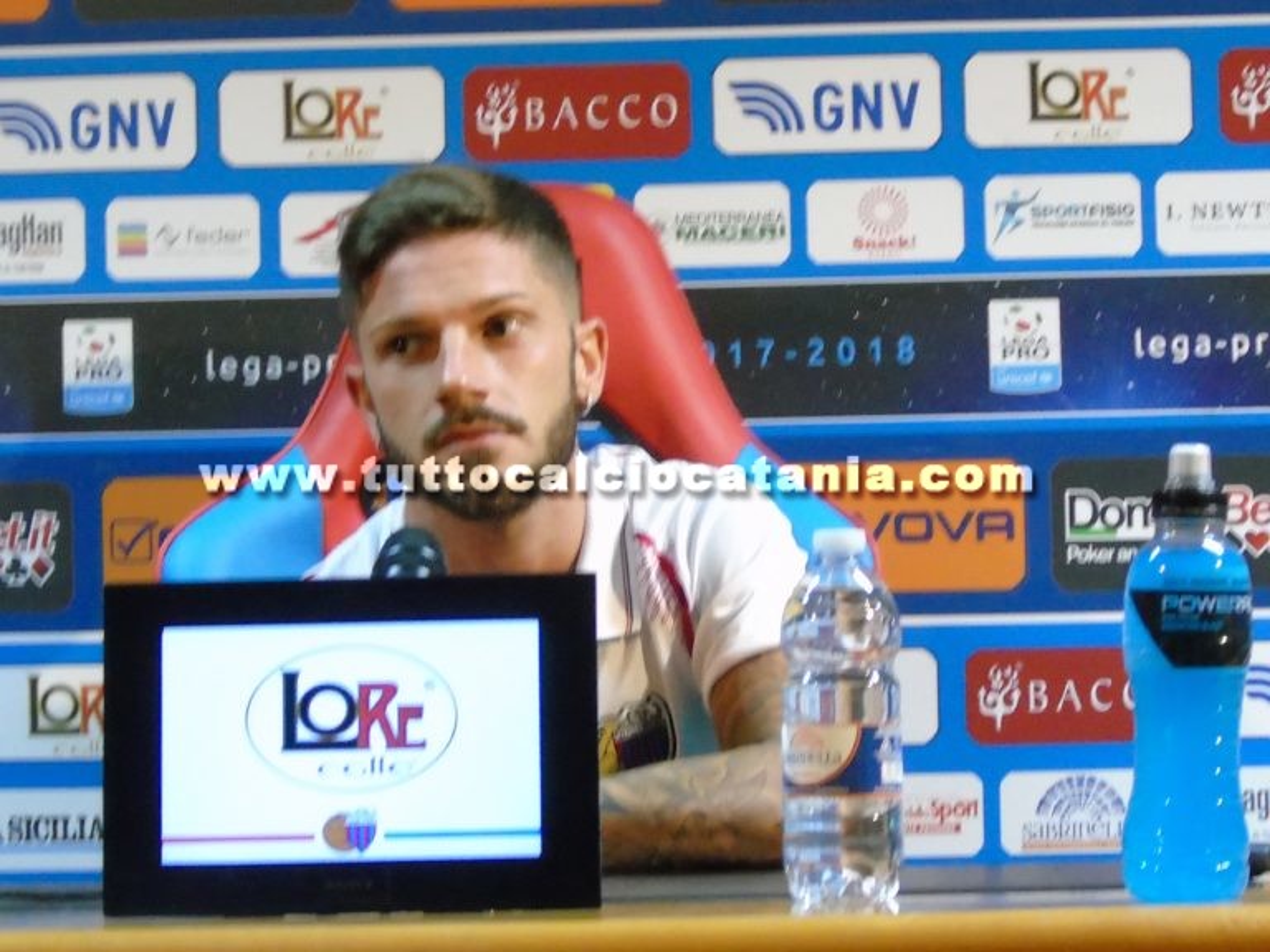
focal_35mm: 108
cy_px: 476
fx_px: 3962
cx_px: 635
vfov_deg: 13.7
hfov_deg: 18.2
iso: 800
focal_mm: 19
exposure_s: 1/13
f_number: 4.4
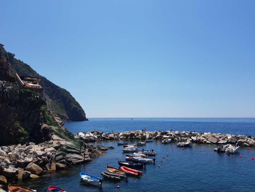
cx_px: 128
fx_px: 192
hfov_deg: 67.3
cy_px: 96
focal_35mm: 26
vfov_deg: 53.1
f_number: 1.7
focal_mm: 4.2
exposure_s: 1/3728
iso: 40
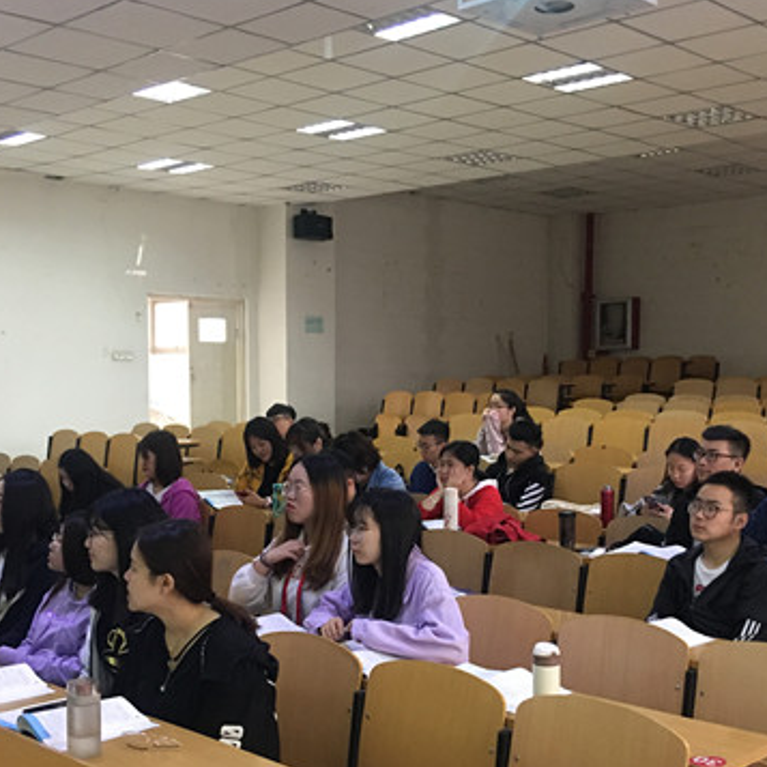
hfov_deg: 36.8
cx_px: 400
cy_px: 483
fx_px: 1153
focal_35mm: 46
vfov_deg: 36.6
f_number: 2.2
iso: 100
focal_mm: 4.15
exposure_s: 1/17
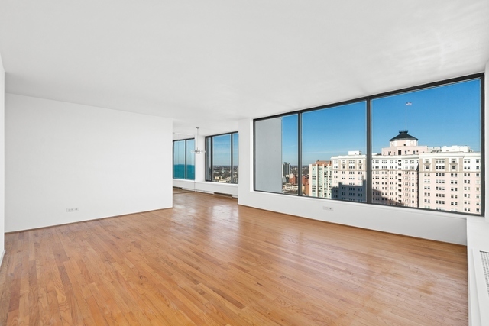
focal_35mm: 16
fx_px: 217
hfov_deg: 96.7
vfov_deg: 73.8
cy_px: 163
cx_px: 244
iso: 320
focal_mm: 16
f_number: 7.1
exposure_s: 1/60
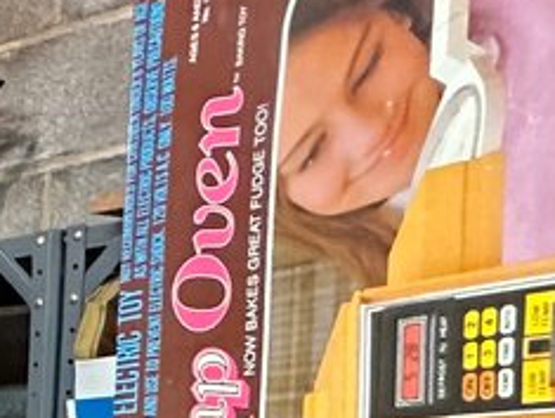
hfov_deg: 15.5
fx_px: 1445
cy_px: 625
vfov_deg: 15.2
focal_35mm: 90
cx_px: -660
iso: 640
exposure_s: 1/60
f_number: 2.2
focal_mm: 2.22
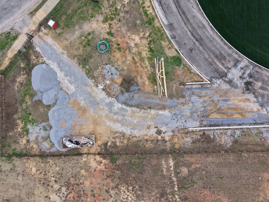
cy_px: 101
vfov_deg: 43.0
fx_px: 256
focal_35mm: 33
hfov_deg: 55.3
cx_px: 124
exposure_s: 1/640
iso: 130
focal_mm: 8.67
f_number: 1.8
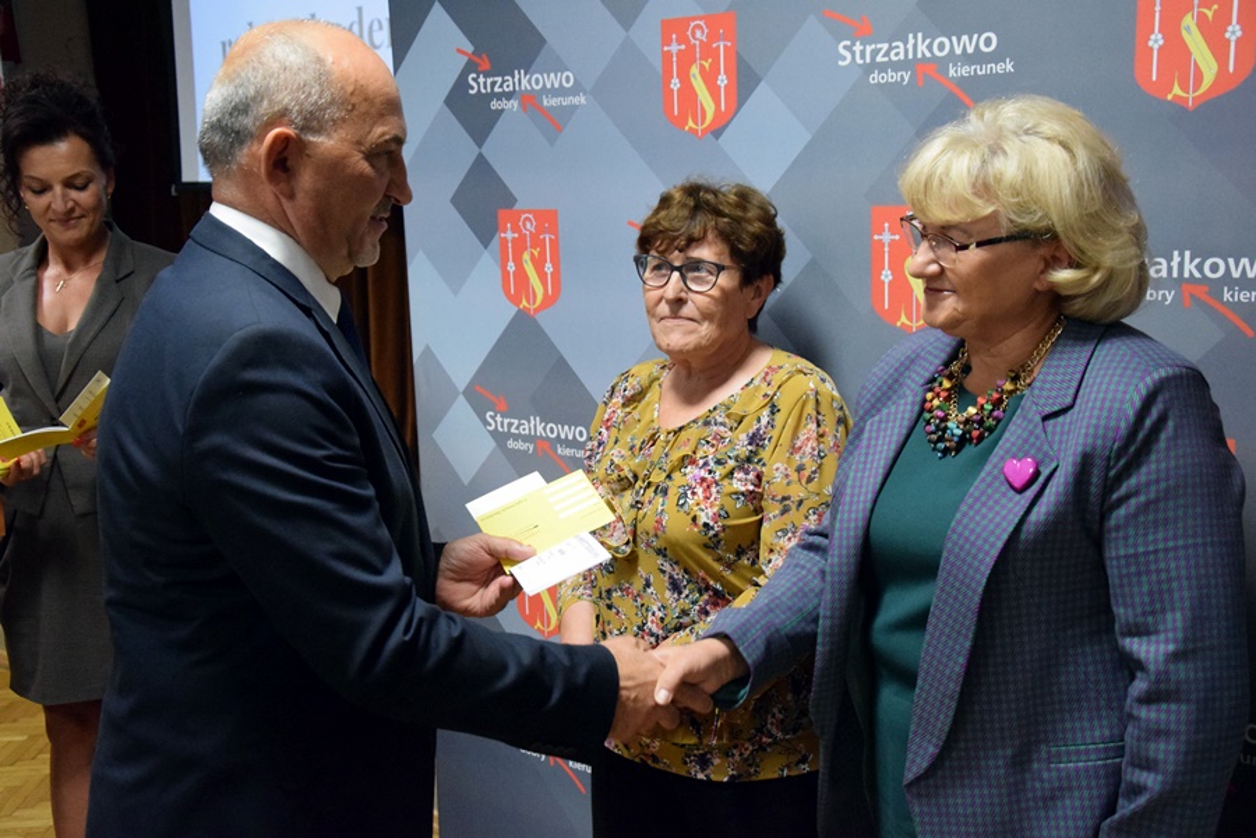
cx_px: 628
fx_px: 1570
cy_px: 419
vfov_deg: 29.9
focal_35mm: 45
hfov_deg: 43.6
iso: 6400
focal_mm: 30
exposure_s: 1/100
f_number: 4.5
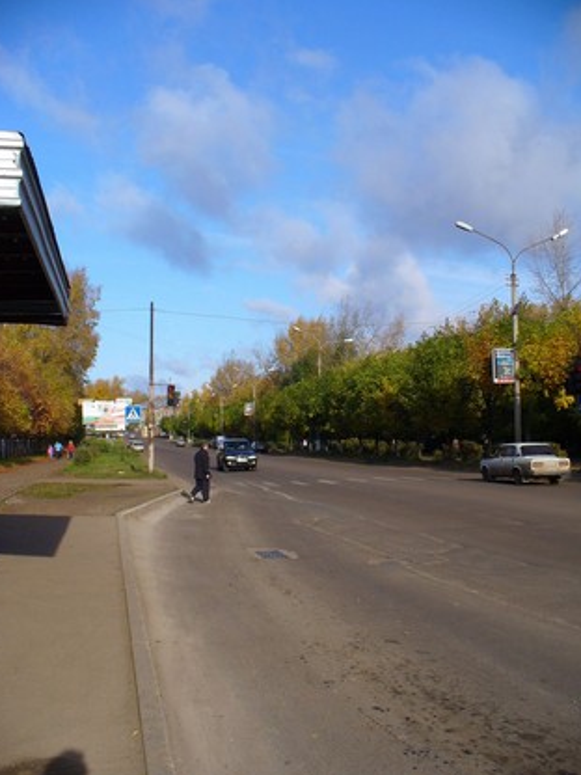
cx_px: 285
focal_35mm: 38
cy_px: 394
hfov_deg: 37.7
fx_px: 850
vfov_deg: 49.0
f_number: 5.6
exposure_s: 1/400
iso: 100
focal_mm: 6.1
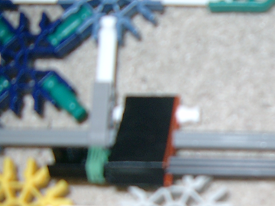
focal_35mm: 89
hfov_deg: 20.9
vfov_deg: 16.3
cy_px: 207
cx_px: 306
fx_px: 707
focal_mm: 7.6
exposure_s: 1/60
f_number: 2.6
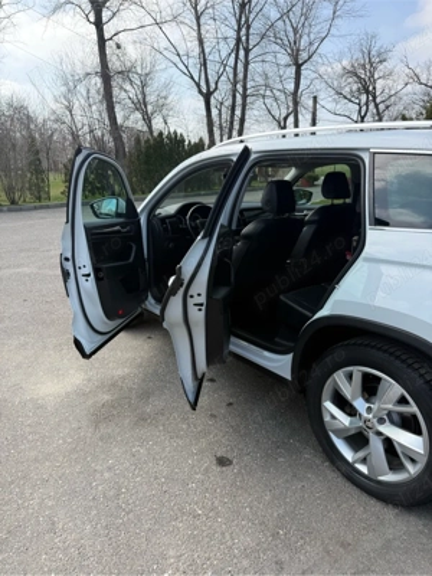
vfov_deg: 71.6
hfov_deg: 56.8
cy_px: 288
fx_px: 399
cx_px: 216
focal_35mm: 24
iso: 100
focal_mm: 6.76
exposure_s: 1/2053
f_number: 1.78
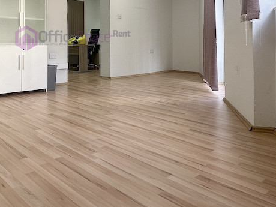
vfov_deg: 39.0
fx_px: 279
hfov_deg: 50.7
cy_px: 38
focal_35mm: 35
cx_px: 73
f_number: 2.2
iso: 80
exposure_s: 1/99
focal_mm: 2.22
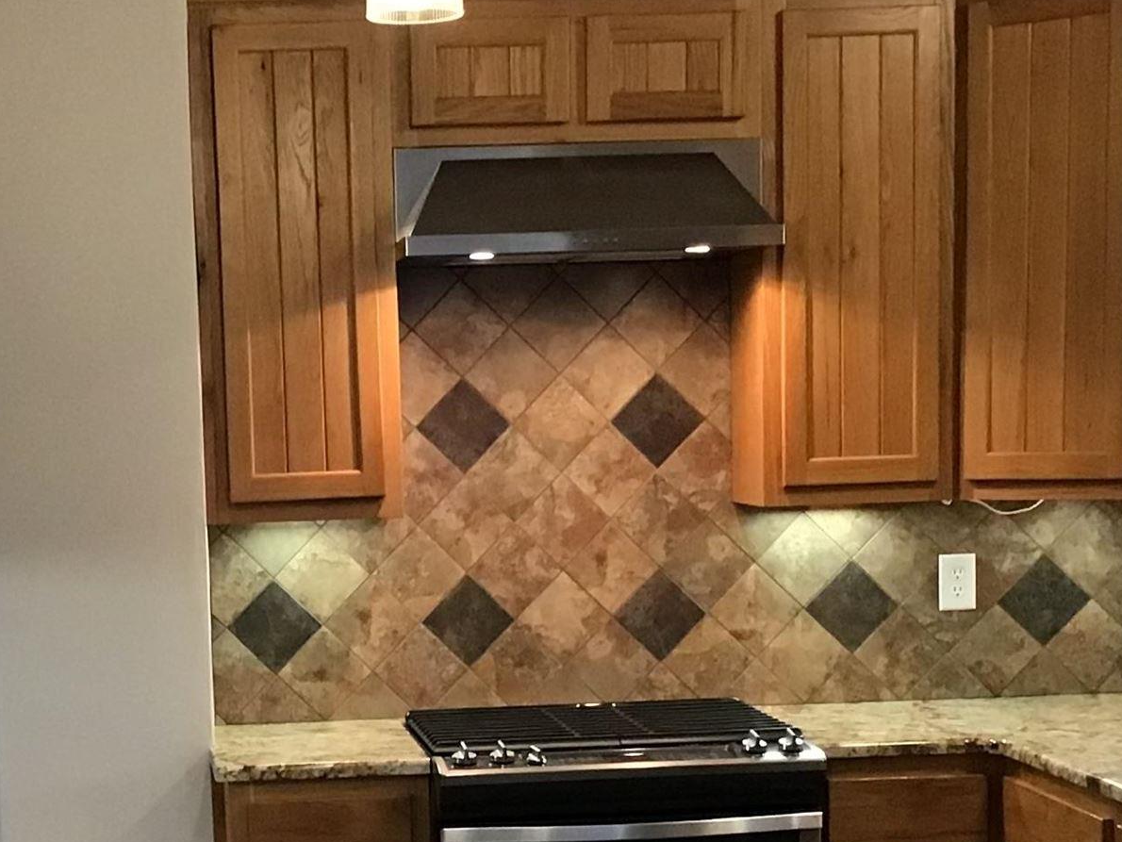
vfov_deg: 18.2
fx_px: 2594
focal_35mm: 80
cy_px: 719
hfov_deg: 24.1
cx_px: 267
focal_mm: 3.3
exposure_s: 1/30
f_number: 2.4
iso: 160
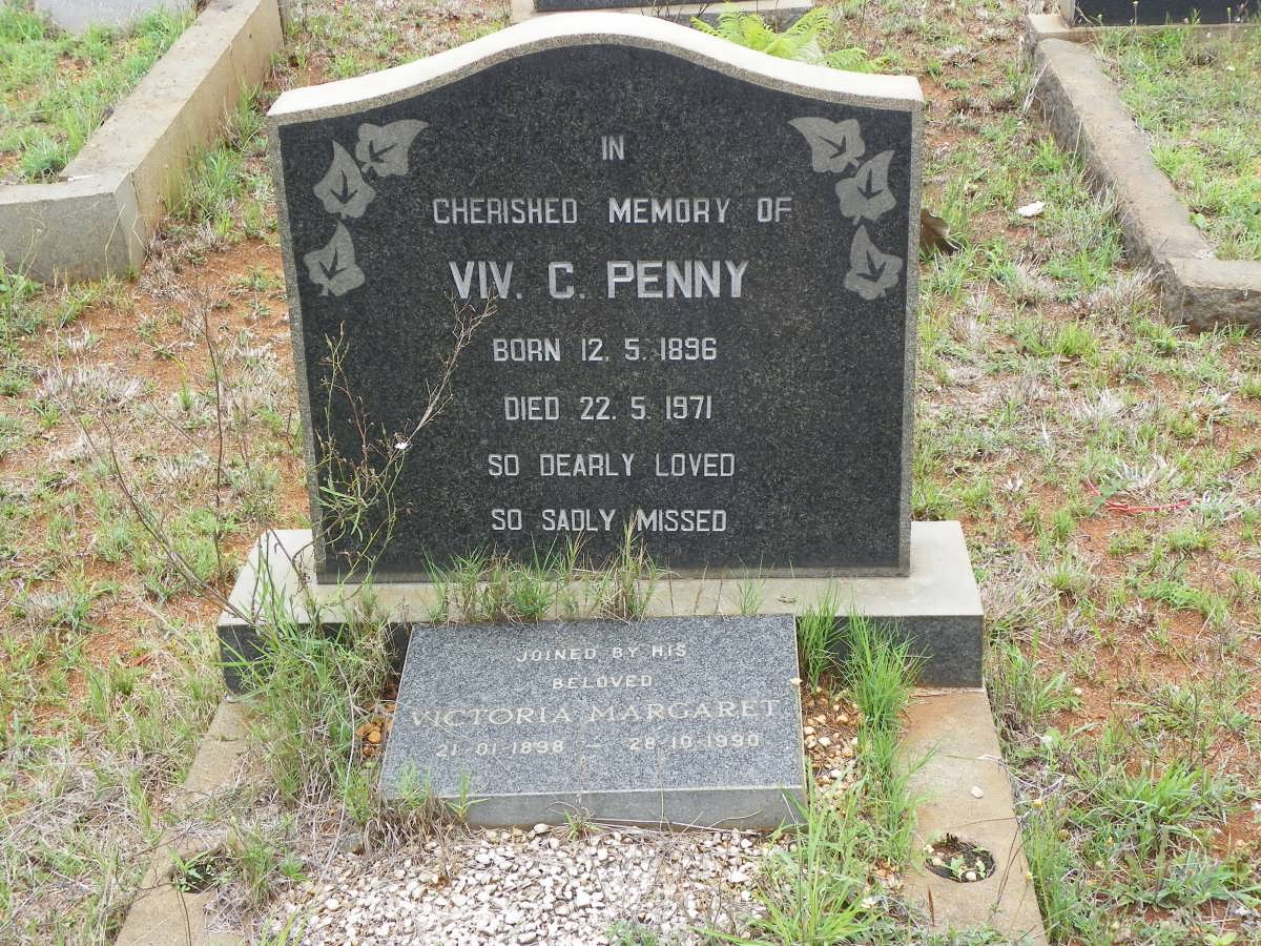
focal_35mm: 56
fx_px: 2040
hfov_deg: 34.3
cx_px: 630
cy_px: 473
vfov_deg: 26.1
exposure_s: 1/160
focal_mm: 9.9
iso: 64
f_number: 4
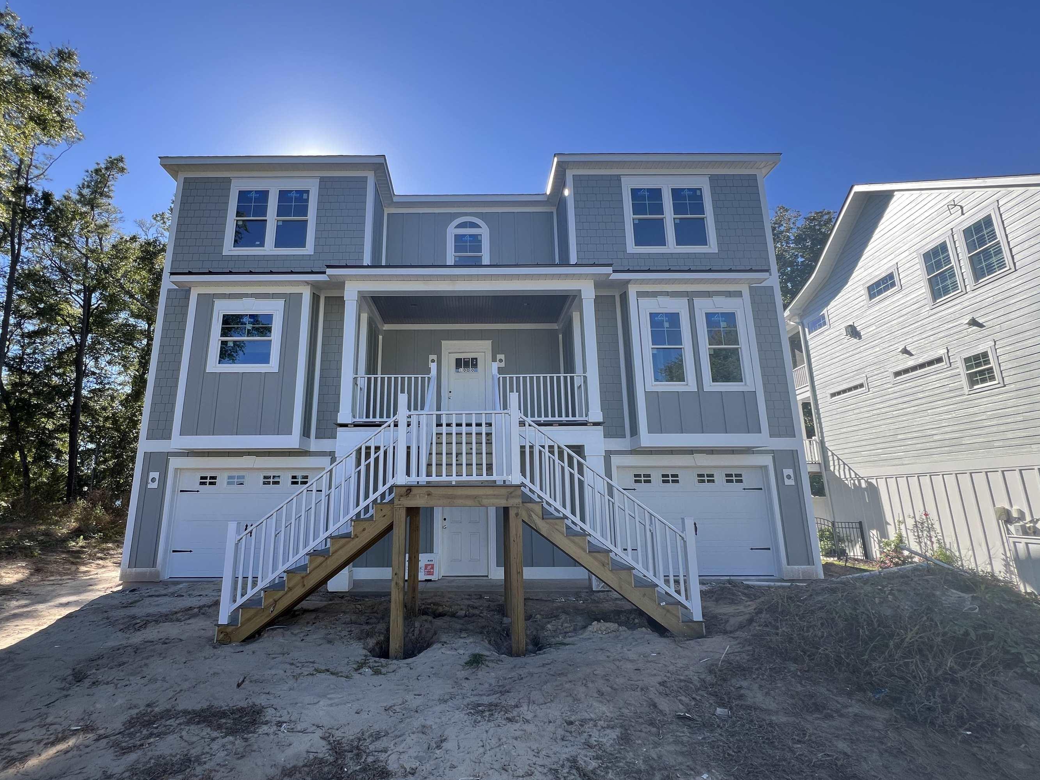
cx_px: 475
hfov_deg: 97.9
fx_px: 451
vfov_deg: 81.7
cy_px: 397
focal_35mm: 15
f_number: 1.8
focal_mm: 1.57
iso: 32
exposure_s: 1/416
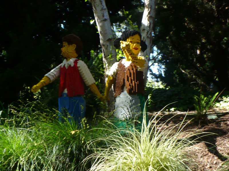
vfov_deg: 38.7
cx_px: 114
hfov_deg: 50.1
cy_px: 86
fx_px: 245
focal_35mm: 37
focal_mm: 6.1
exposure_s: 1/160
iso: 100
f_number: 2.8
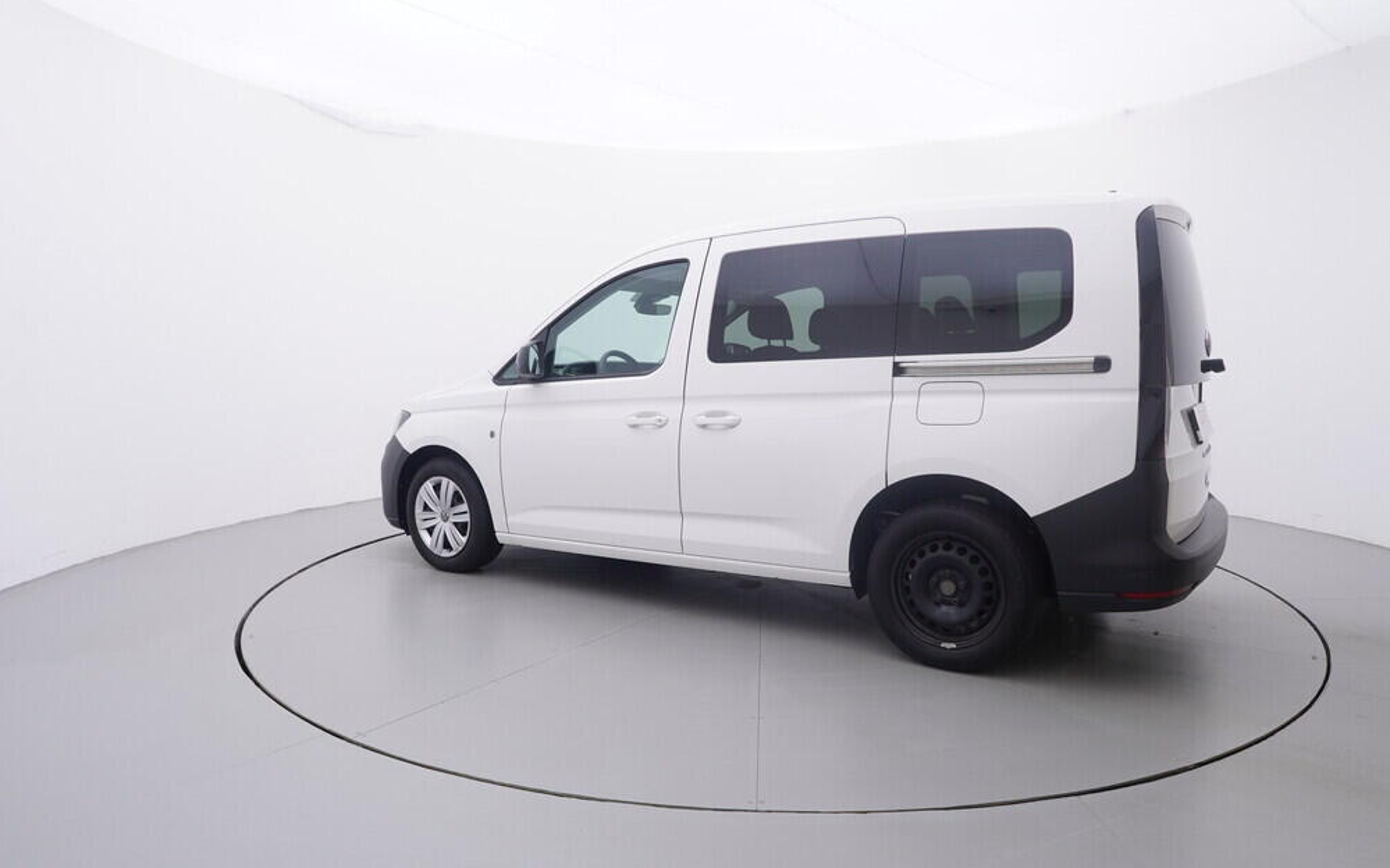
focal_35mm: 24
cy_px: 455
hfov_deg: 75.9
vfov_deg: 51.9
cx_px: 700
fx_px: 891
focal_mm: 15
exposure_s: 1/80
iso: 200
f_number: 5
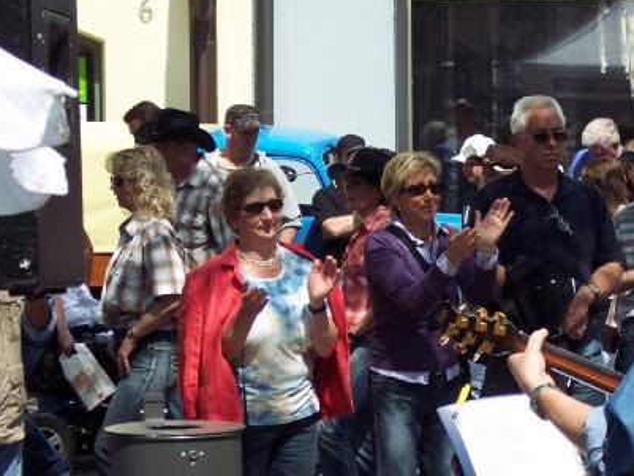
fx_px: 2675
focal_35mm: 146
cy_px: 254
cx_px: 389
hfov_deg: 13.5
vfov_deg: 10.2
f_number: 4.8
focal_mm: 24
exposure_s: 1/500
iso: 100
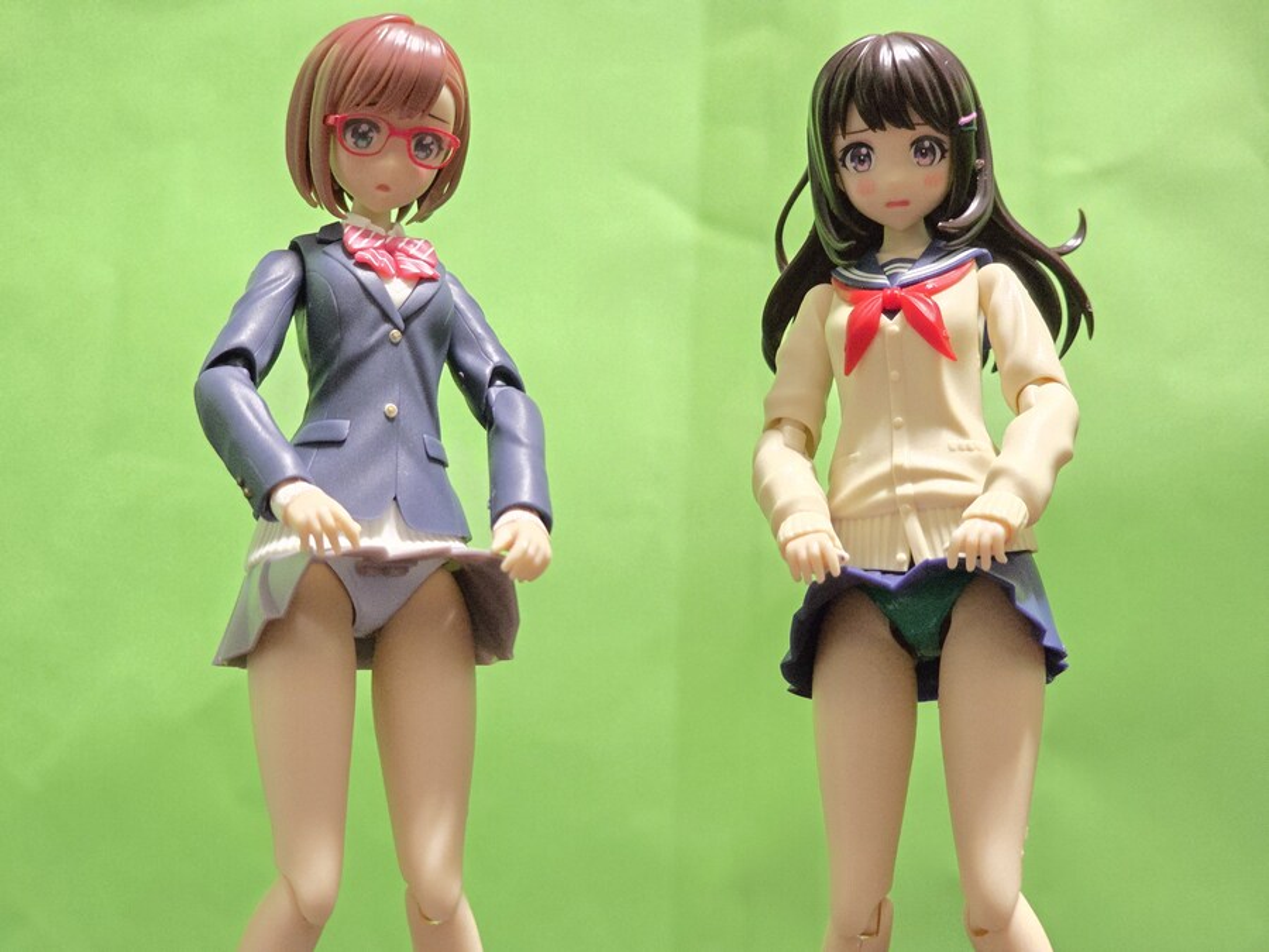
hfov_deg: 28.2
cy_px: 476
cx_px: 634
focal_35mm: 69
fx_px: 2529
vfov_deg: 21.3
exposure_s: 1/30
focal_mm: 7.9
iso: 1600
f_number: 2.4
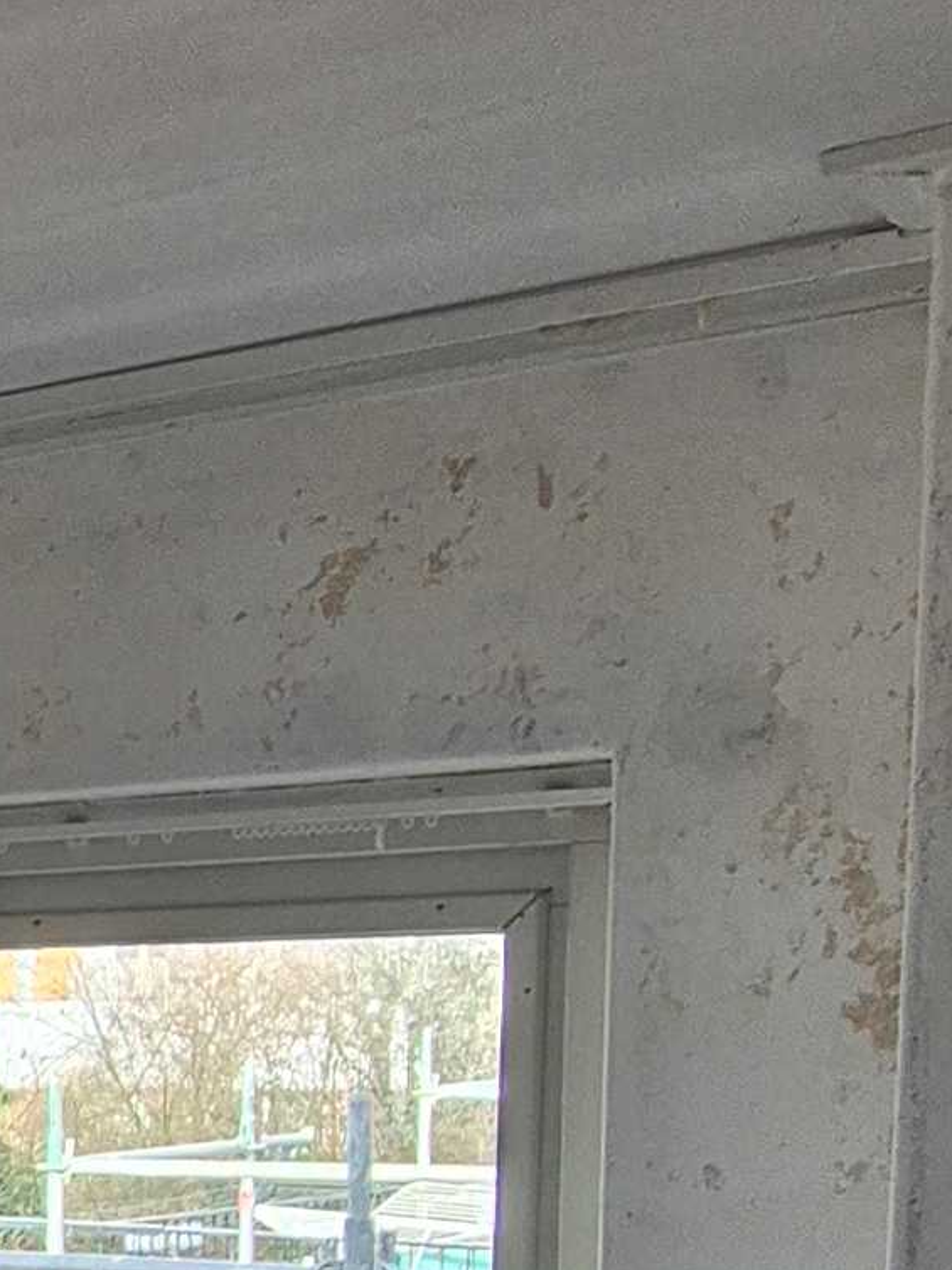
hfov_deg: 17.1
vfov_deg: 26.6
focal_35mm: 69
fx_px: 2532
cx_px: -805
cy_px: 1290
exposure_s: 1/50
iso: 64
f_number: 2.2
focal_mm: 2.2
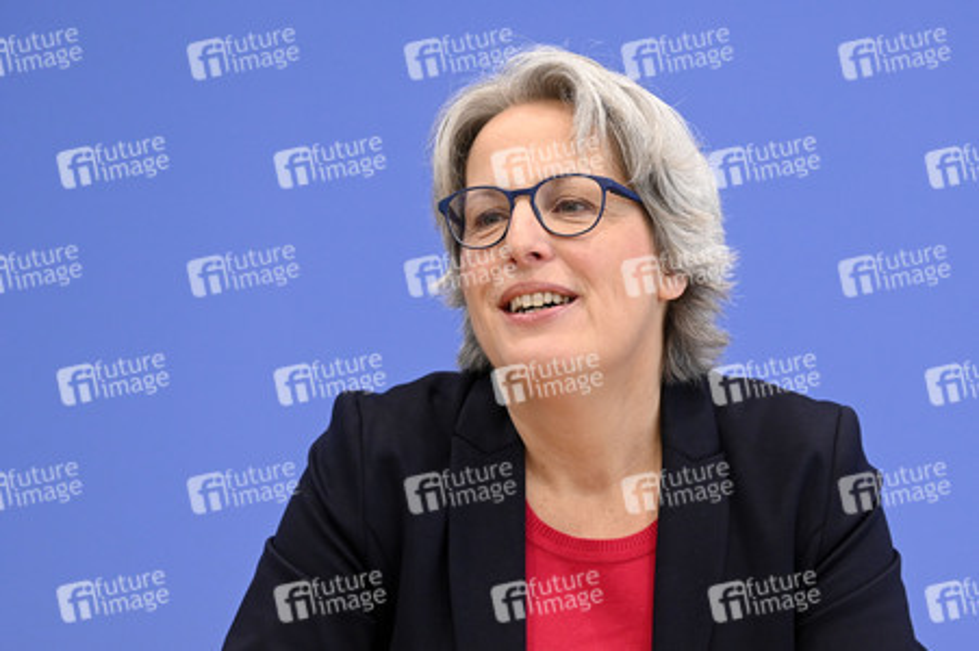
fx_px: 2500
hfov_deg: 22.2
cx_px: 490
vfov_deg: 14.8
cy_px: 326
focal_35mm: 92
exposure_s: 1/640
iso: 2500
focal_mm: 92
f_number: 4
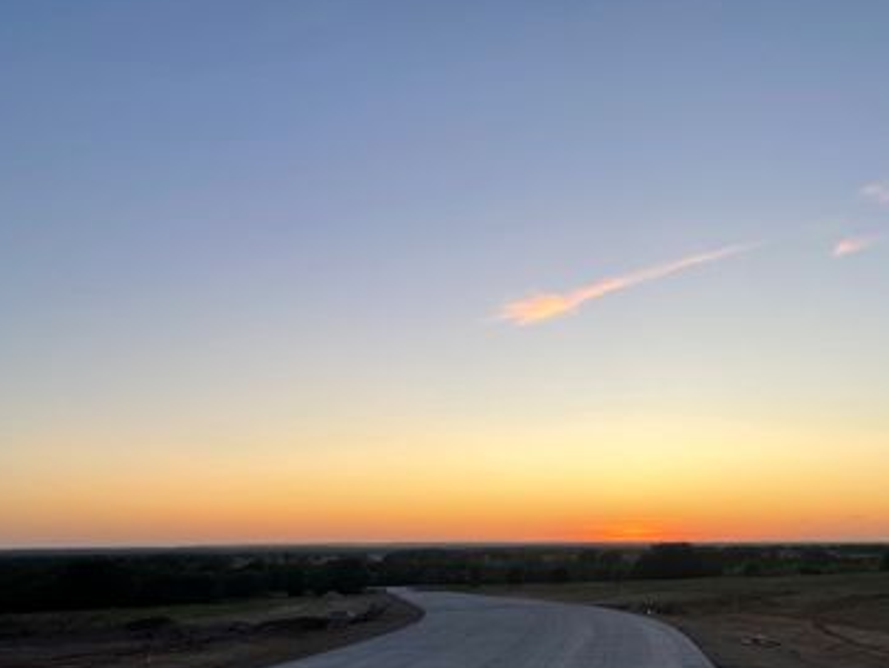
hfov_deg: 51.2
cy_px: 445
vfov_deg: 39.2
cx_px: 392
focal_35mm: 36
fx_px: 925
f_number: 1.6
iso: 32
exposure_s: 1/252
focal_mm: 4.2
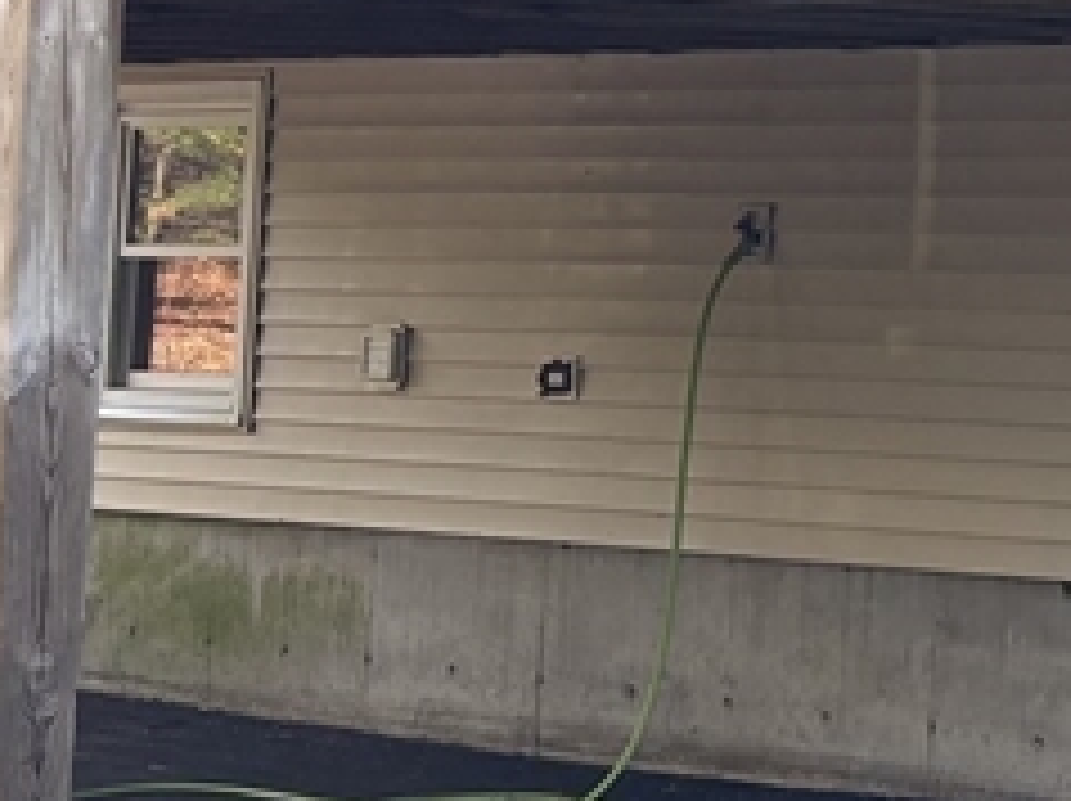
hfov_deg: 14.2
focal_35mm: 112
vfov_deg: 12.9
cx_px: 2264
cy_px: -140
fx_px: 3462
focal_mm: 5.96
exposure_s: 1/363
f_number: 1.6
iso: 50
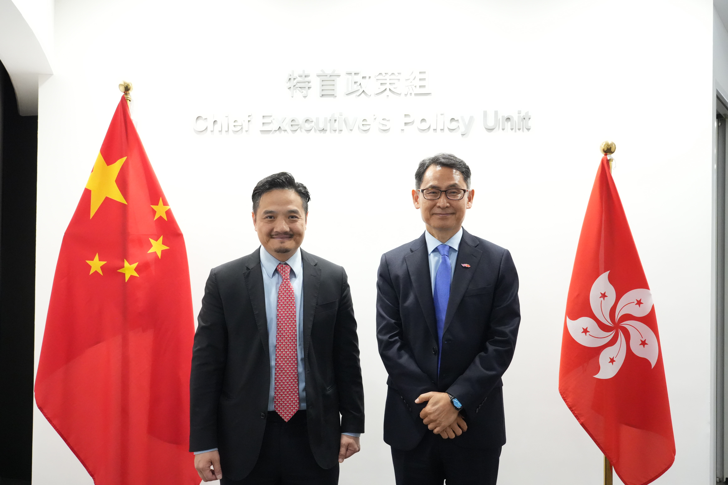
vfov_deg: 41.1
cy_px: 242
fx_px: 647
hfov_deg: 58.7
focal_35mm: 32
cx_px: 364
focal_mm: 32
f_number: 6.3
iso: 10000
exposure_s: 1/100
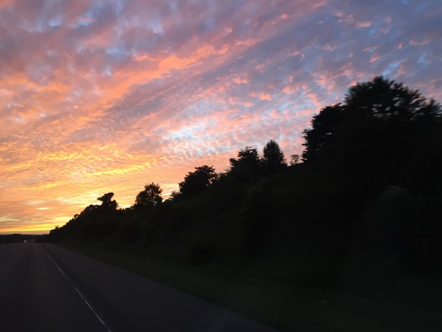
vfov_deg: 48.2
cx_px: 221
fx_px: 370
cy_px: 166
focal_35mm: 29
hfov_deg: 61.7
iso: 32
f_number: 2.2
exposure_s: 1/30
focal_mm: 4.15
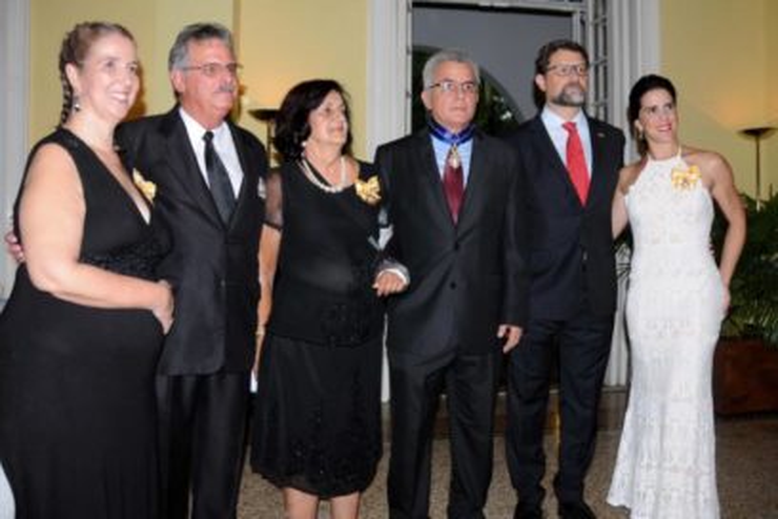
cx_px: 389
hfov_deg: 67.4
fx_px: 583
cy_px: 260
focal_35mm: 27
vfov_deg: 47.9
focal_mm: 18
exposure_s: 1/250
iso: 400
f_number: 3.5
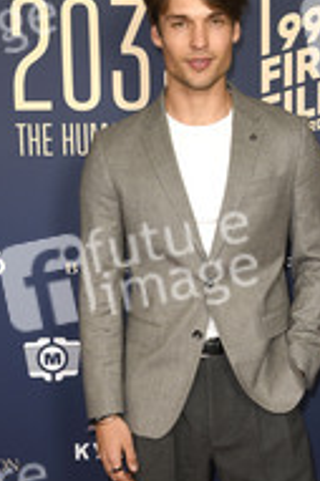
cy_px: 398
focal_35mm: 67
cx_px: 202
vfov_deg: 29.3
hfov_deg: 20.2
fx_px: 895
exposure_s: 1/320
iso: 640
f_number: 5
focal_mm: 32
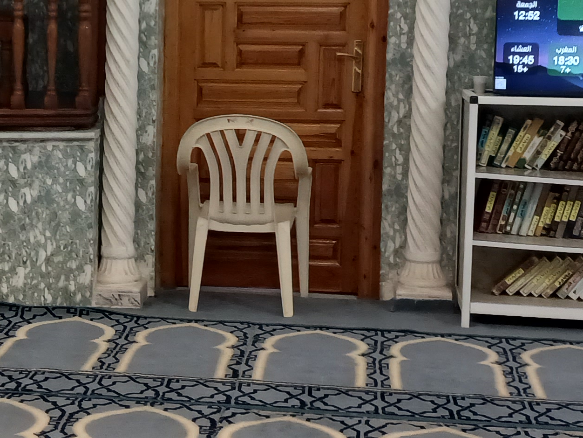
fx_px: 1482
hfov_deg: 21.9
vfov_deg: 16.7
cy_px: 131
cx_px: 92
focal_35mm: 88
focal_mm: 4
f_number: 1.8
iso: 250
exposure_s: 1/33
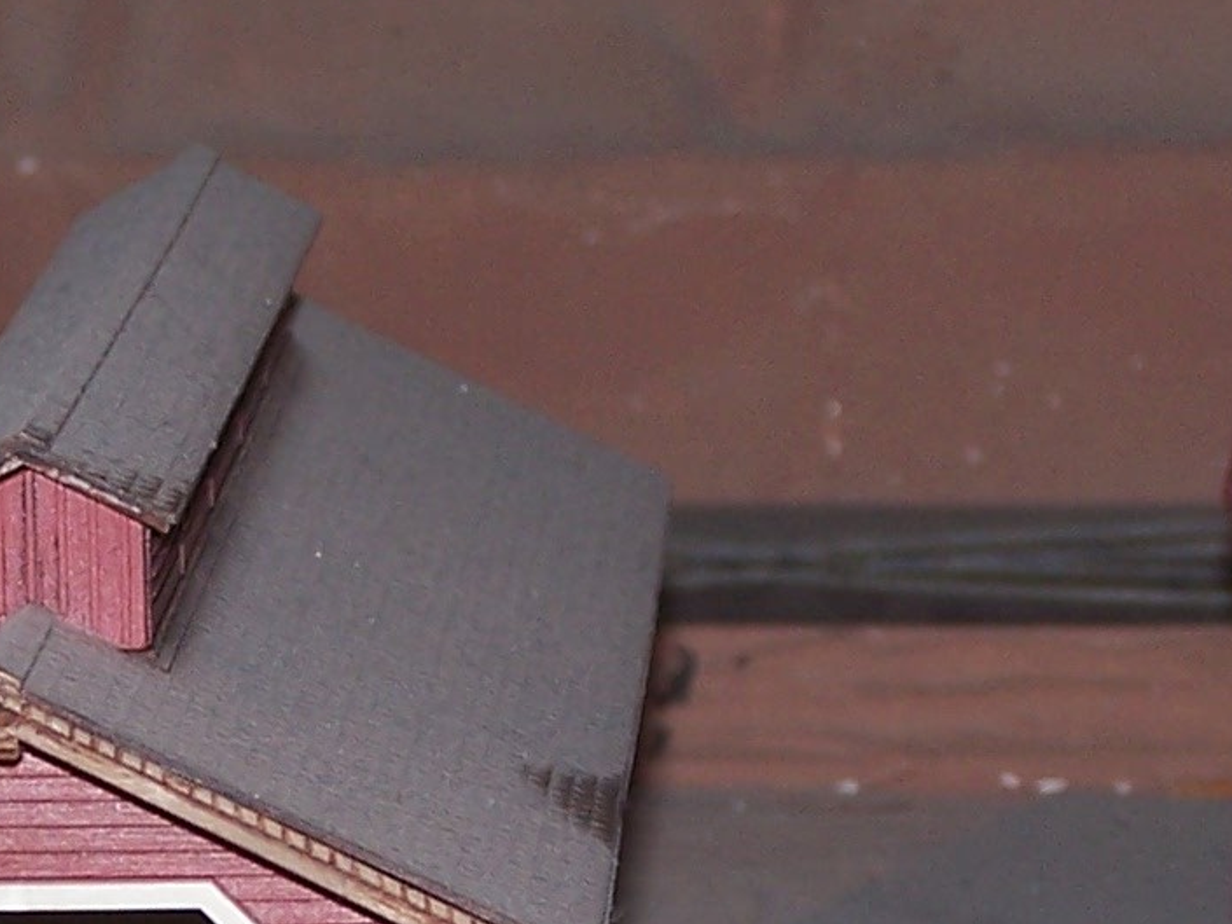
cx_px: 201
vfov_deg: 6.0
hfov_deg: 8.1
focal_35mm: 245
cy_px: 1041
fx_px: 8721
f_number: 3.2
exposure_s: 1/60
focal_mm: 12.4
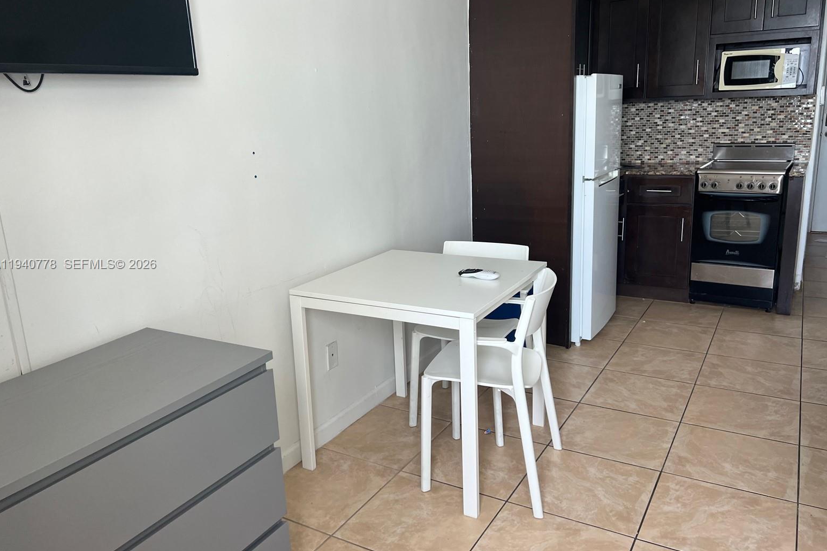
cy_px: 265
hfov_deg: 65.5
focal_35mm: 28
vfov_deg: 46.4
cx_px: 418
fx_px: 643
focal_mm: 5.7
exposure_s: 1/121
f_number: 1.5
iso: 80
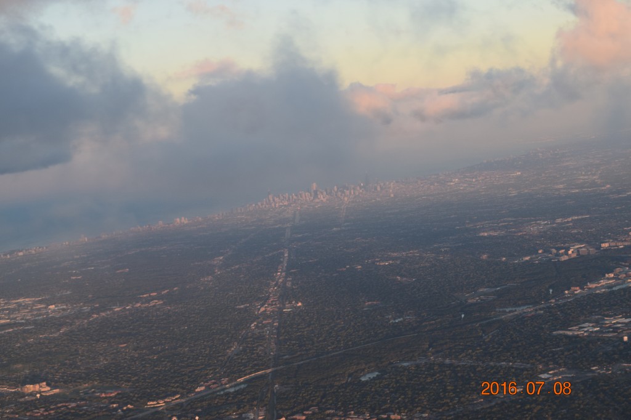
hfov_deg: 24.6
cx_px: 316
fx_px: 1445
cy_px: 210
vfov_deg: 16.5
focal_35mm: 82
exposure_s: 1/100
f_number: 9
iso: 400
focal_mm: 55
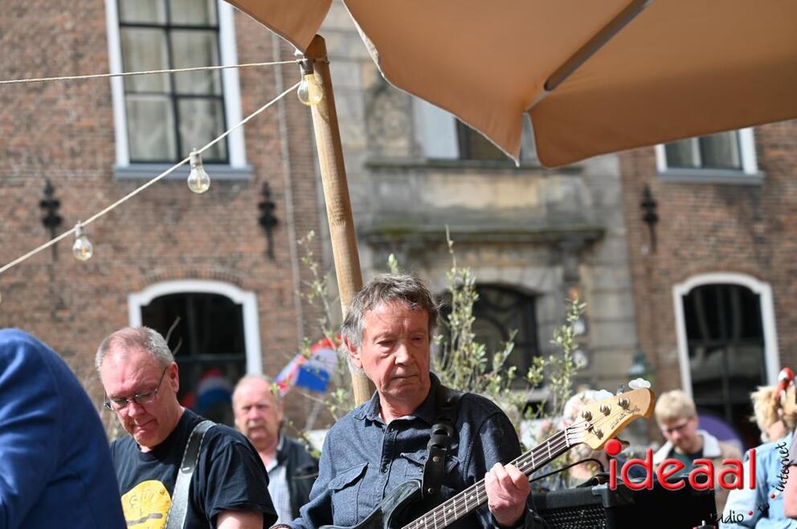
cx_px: 398
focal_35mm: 100
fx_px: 2211
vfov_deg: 13.7
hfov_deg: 20.4
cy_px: 264
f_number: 5.6
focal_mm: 100
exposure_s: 1/250
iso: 140
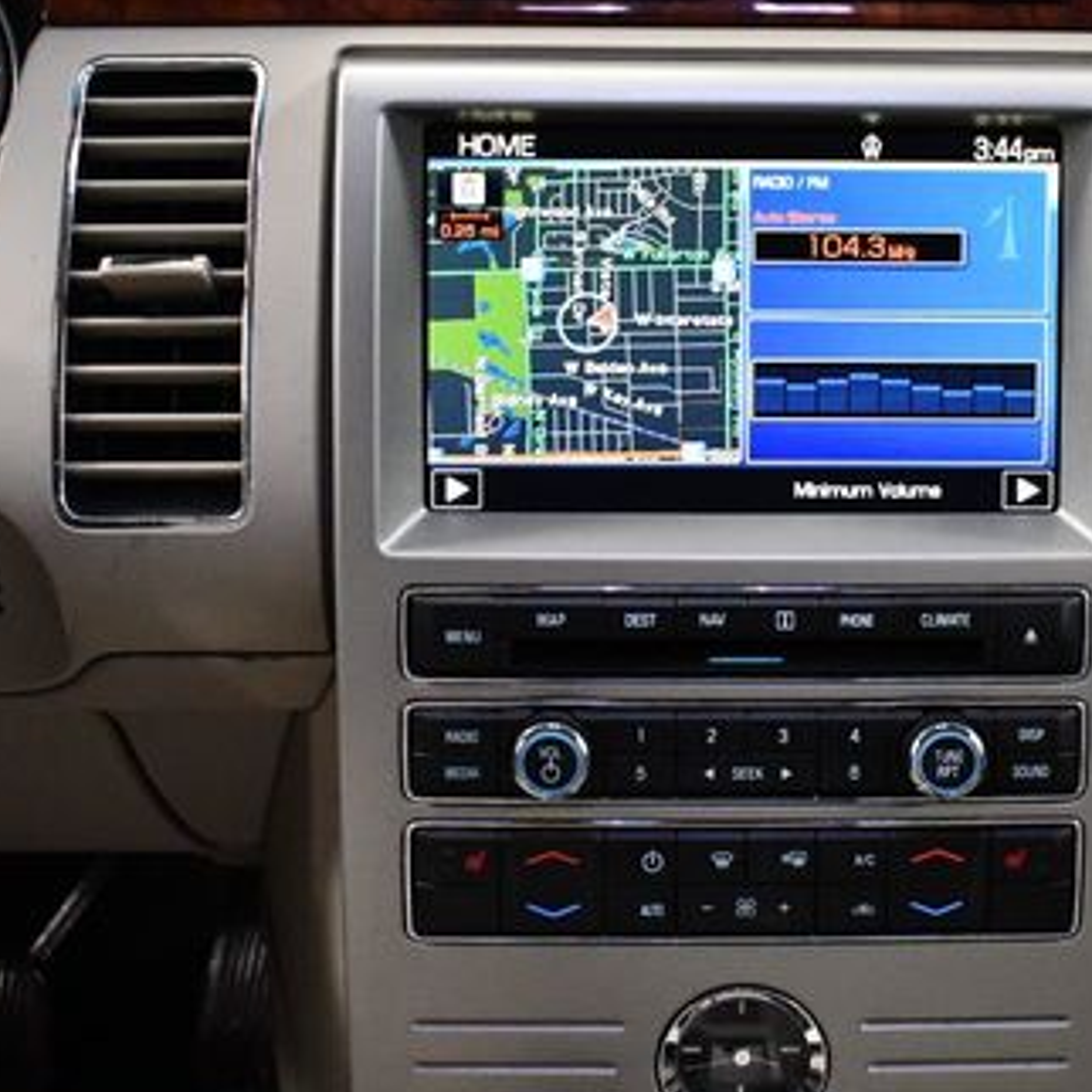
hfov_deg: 28.1
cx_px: 678
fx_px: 2177
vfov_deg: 28.1
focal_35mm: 61
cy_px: 493
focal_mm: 18
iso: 3200
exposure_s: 1/125
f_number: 3.5
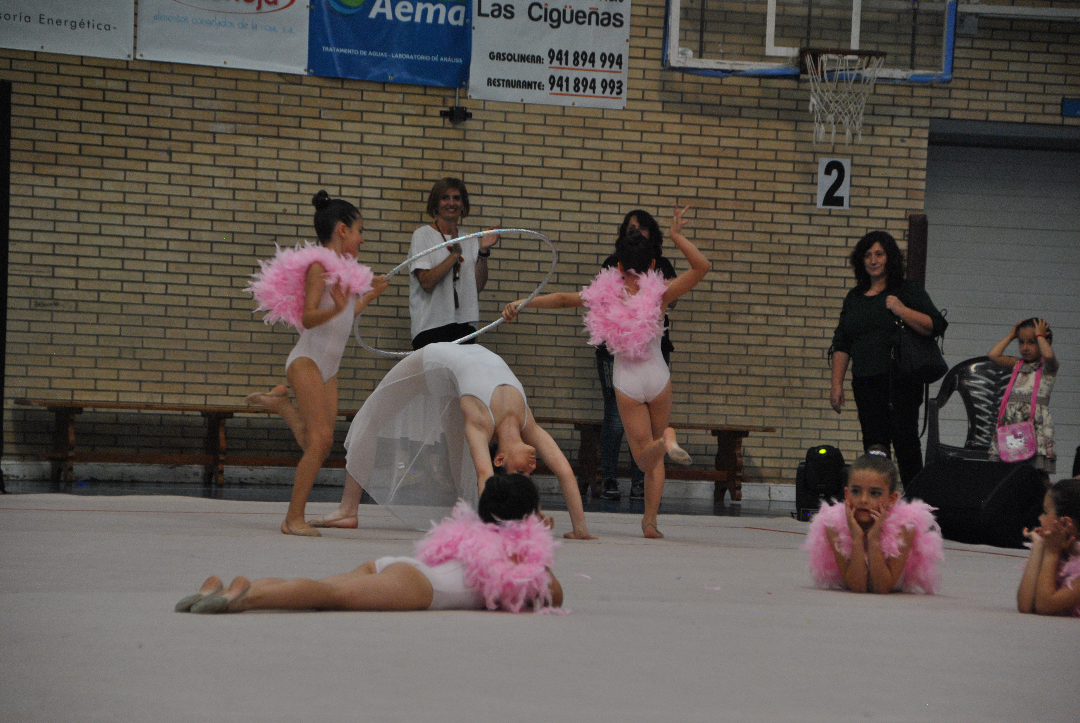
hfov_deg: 13.4
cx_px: 540
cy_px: 362
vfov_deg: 9.0
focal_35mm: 153
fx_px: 4595
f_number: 5.6
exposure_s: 1/250
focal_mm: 102
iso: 800
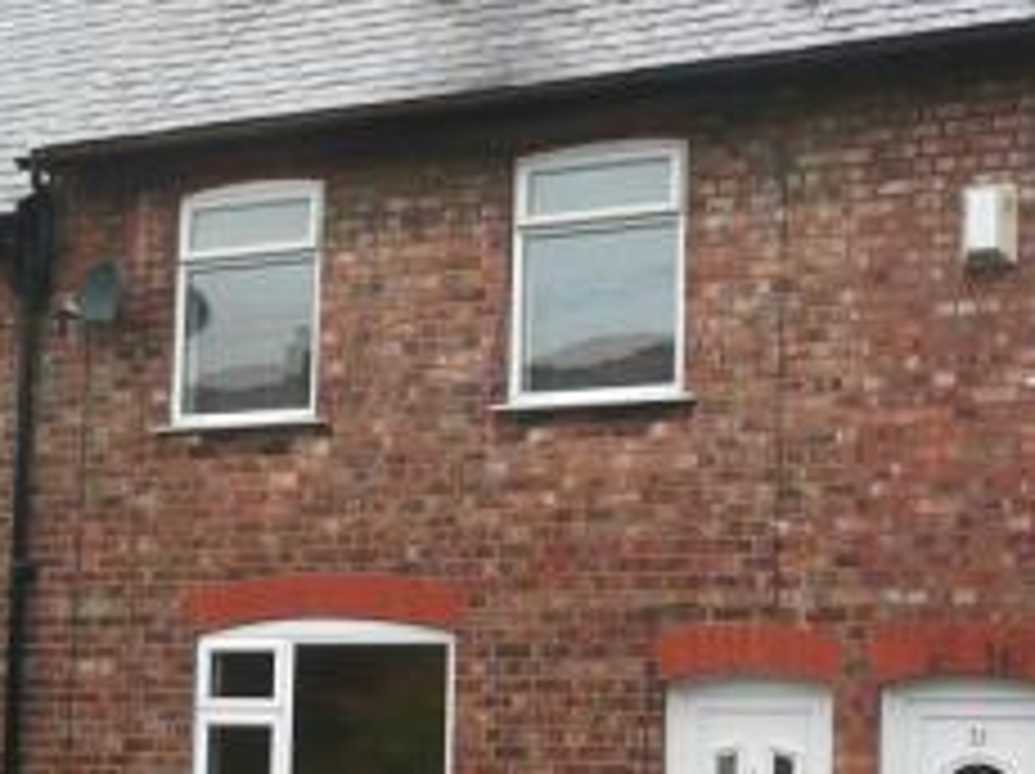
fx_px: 2121
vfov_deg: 20.6
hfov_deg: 27.4
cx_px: 533
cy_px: 547
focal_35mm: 71
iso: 100
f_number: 3.3
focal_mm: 4.6
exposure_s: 1/160
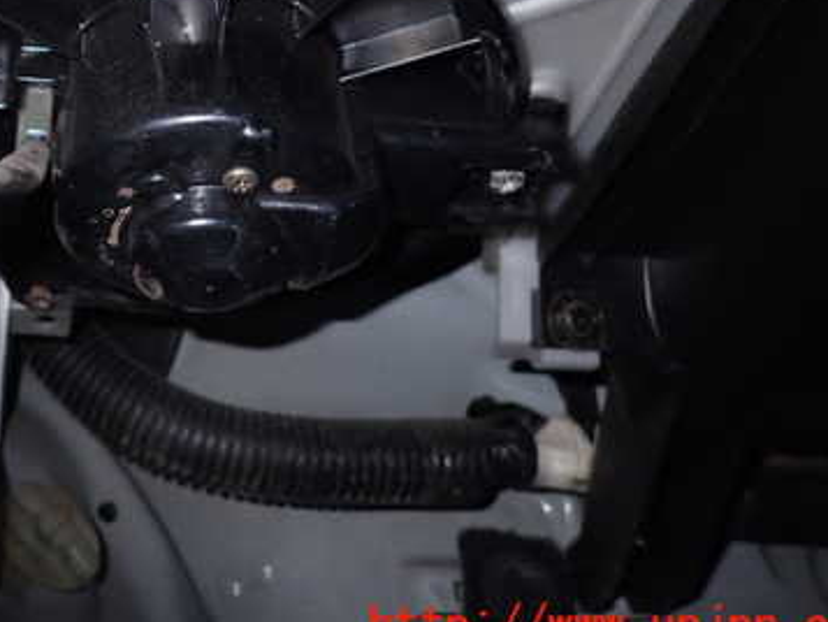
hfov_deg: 43.2
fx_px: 1005
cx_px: 197
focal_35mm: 42
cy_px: 135
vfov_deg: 33.5
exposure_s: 1/100
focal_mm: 4.5
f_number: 5.6
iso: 400
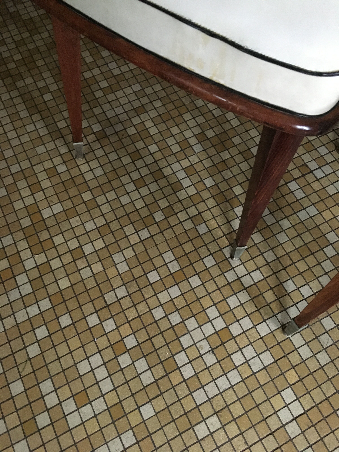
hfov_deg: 48.2
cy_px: 226
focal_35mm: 29
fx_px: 379
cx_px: 170
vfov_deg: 61.7
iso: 250
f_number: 2.2
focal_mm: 4.15
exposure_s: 1/17
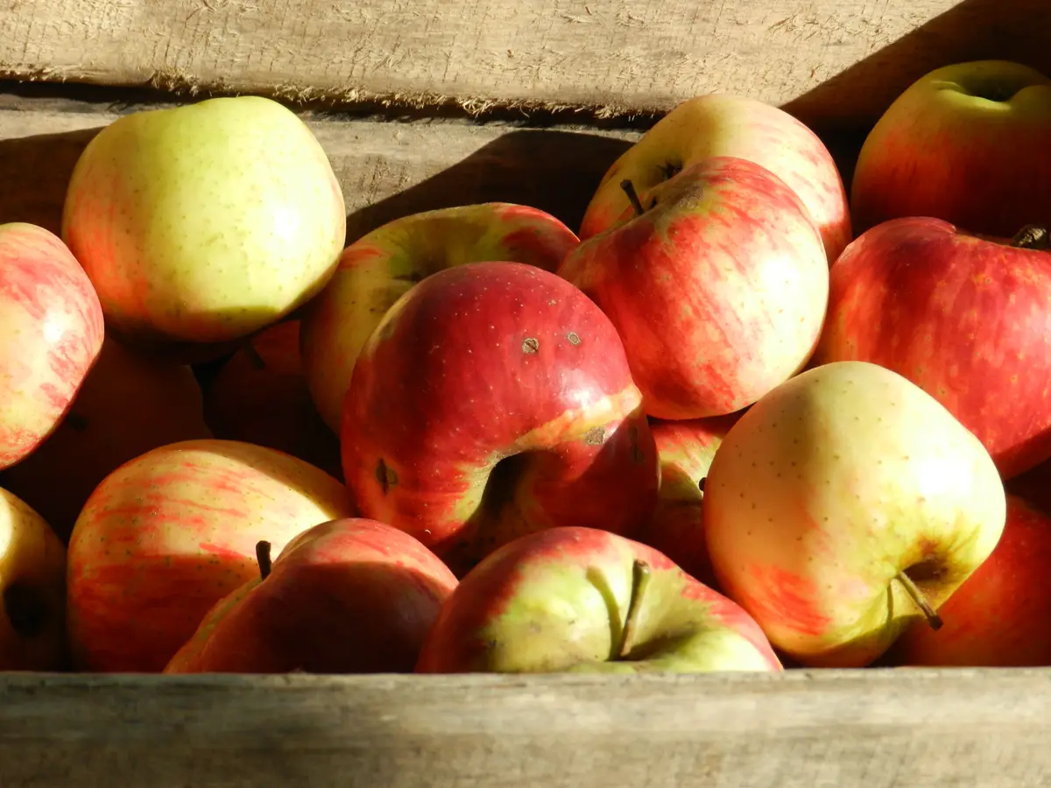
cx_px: 526
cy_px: 394
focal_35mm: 130
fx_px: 3947
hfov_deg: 15.2
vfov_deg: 11.4
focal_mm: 23.1
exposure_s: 1/500
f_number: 5
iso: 160
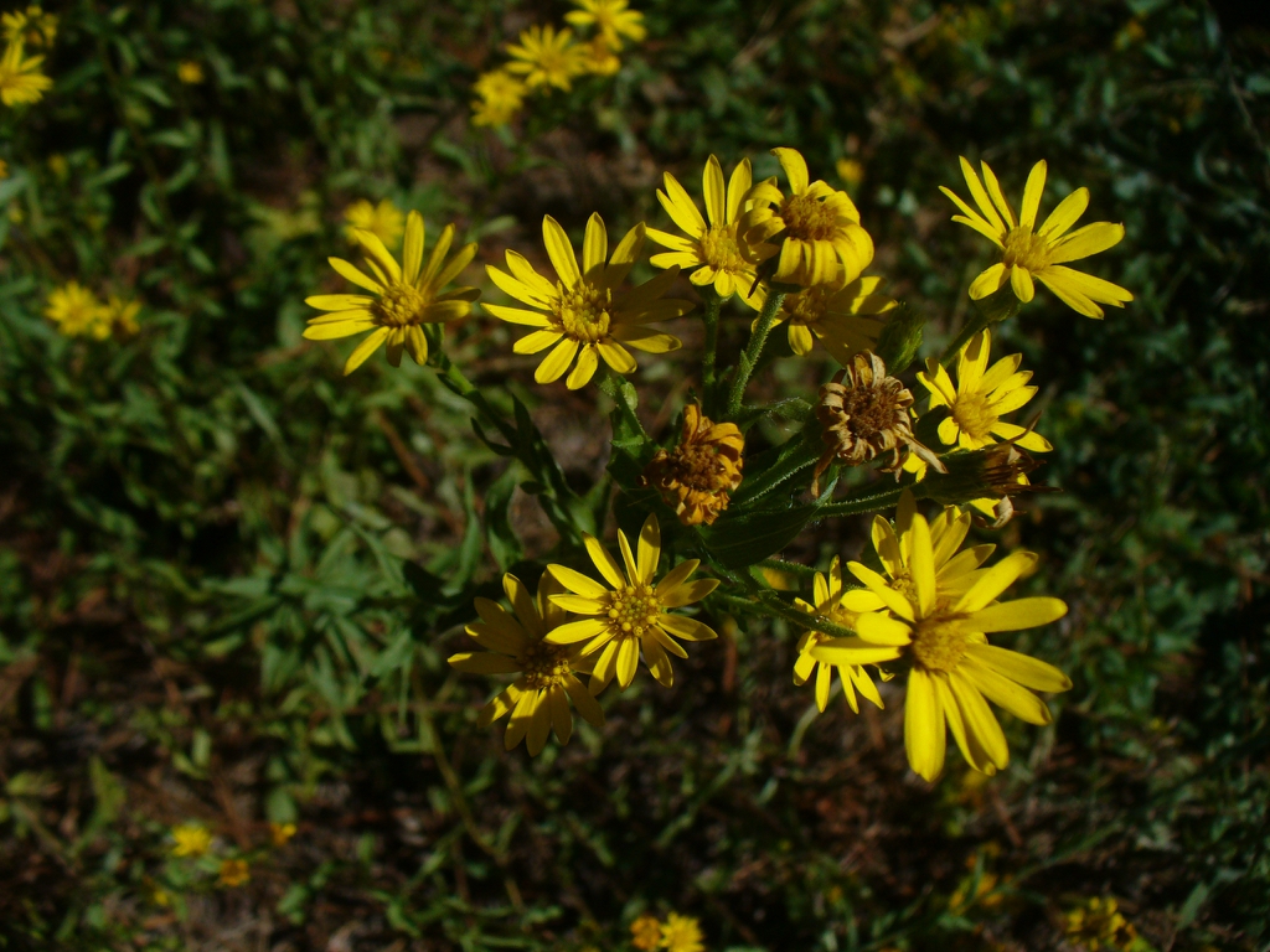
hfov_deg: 50.1
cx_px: 635
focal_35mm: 37
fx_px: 1357
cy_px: 476
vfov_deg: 38.7
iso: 80
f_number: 5.6
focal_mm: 6.1
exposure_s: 1/640
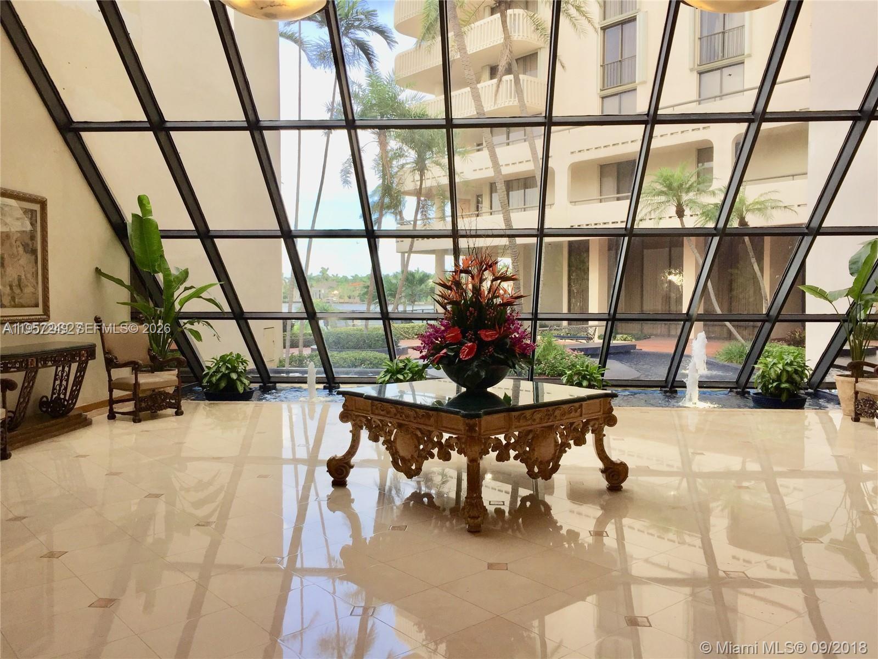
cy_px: 330
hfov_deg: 61.7
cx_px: 439
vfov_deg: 48.2
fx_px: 736
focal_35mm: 29
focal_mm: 4.15
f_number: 2.2
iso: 32
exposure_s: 1/350
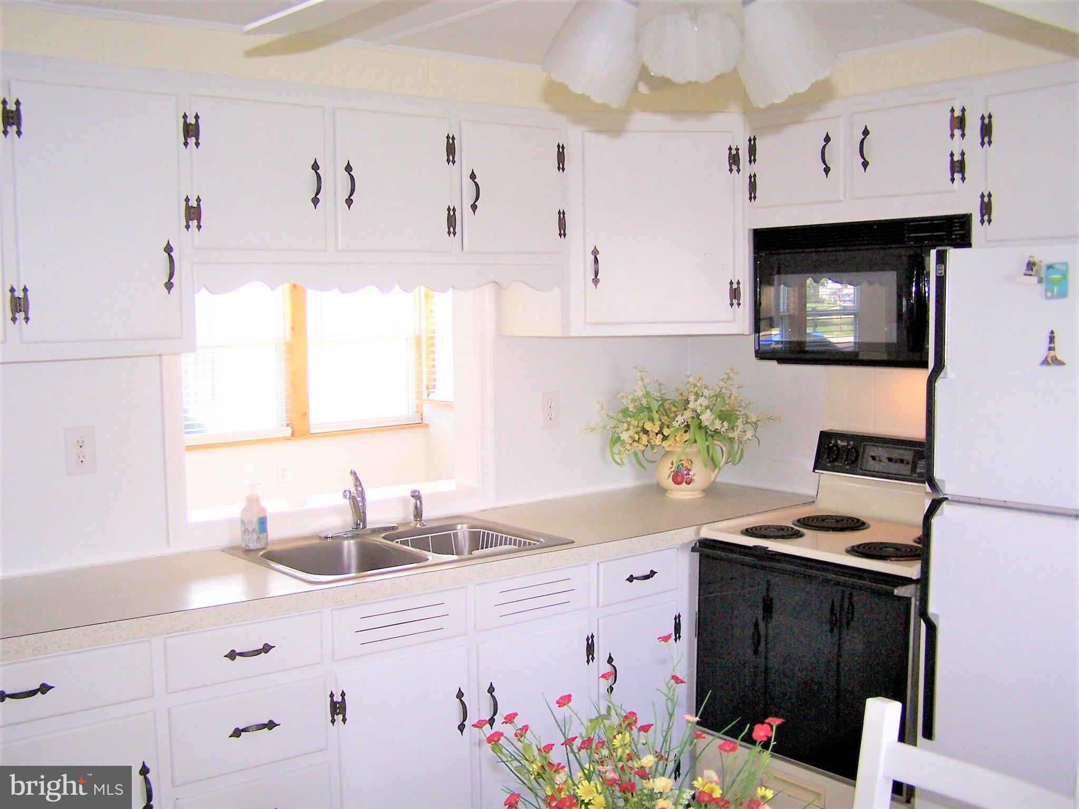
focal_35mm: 38
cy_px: 404
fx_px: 1185
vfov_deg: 37.7
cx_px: 540
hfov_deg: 49.0
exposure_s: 1/125
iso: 140
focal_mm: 6.3
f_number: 2.8
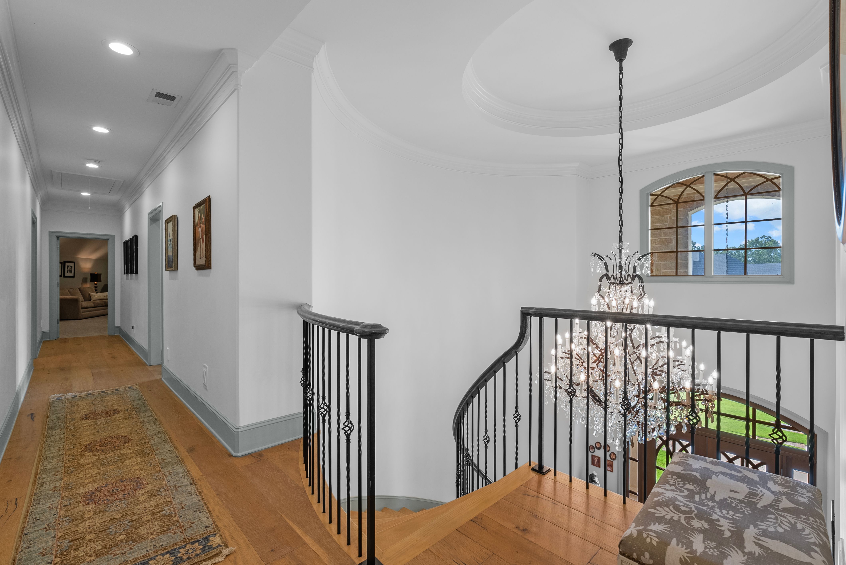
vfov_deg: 73.8
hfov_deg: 96.7
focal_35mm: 16
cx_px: 423
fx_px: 376
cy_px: 282
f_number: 8
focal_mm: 16
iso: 200
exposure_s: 1/10
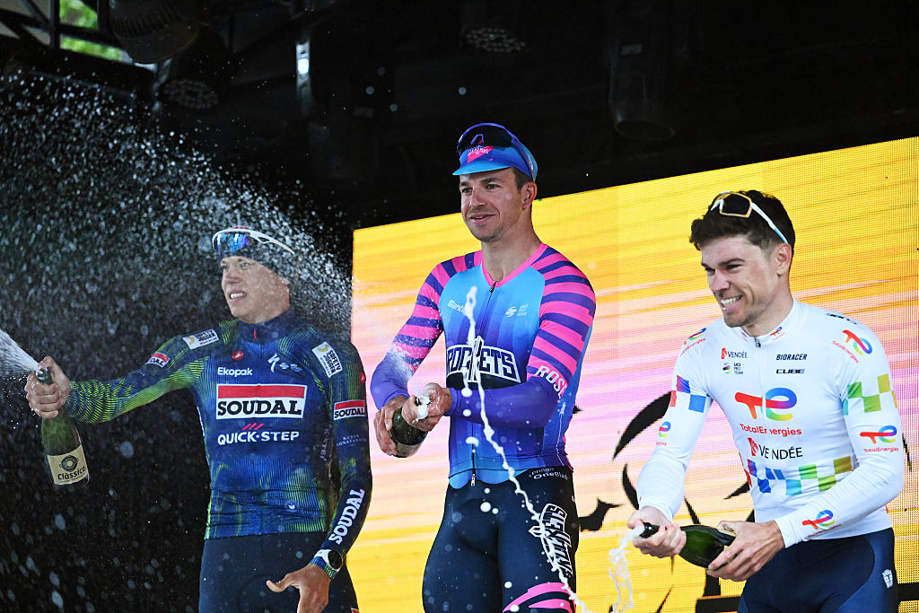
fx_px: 3574
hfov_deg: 14.7
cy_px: 306
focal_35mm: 140
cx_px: 460
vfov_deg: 9.8
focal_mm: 140
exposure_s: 1/1000
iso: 10000
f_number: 3.2
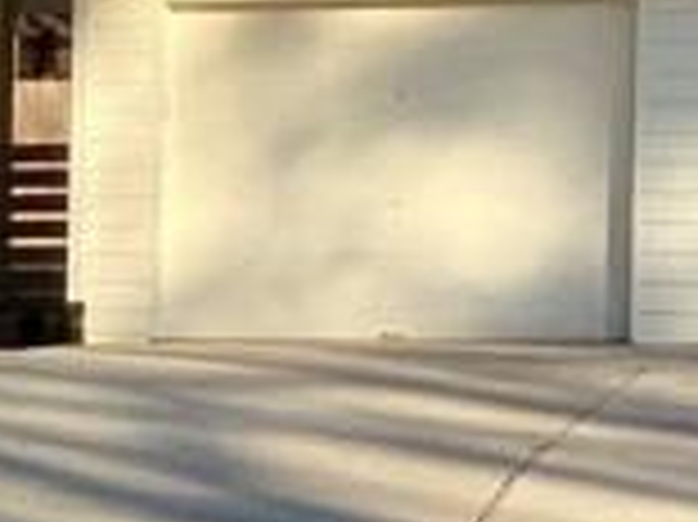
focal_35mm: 240
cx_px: -1090
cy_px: 418
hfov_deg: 7.6
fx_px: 4836
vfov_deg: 6.2
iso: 25
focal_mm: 3.3
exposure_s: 1/604
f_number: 2.4
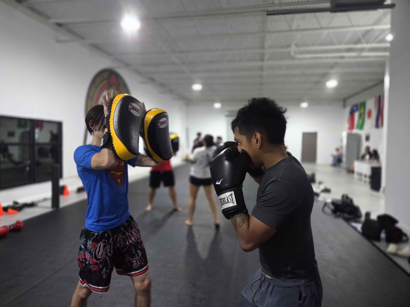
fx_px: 272
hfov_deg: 73.9
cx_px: 205
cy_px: 154
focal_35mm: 23
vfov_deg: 58.9
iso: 1250
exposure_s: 1/120
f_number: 1.8
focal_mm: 5.4
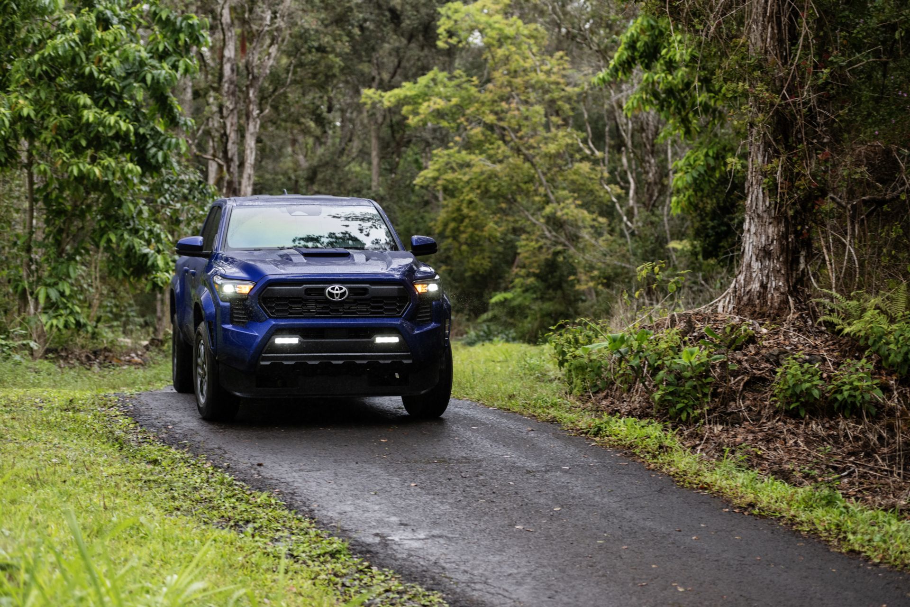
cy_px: 304
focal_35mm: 82
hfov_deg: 24.8
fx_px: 2073
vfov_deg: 16.7
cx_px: 455
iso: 1000
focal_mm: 82
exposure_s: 1/160
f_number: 2.8
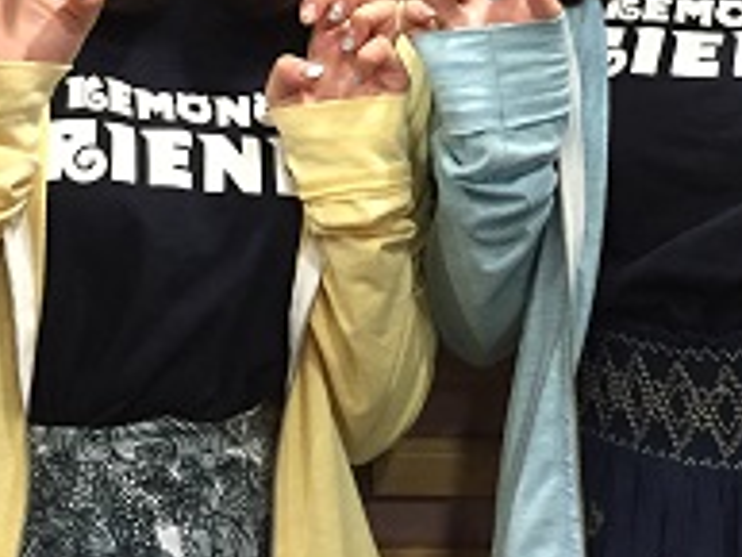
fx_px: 1609
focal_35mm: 75
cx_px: 469
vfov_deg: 19.1
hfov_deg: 25.9
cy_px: 6
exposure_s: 1/30
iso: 200
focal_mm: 4.15
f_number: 2.2
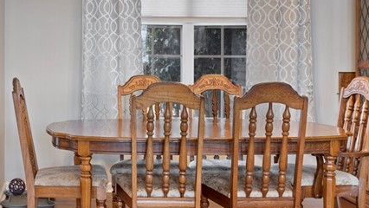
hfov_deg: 31.6
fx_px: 626
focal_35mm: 64
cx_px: 54
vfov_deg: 18.7
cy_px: 47
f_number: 7.1
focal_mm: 24
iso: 800
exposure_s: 1/2
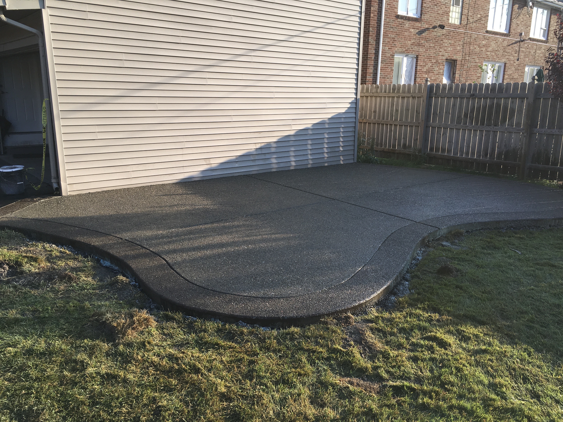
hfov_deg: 61.7
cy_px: 211
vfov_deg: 48.2
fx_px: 472
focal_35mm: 29
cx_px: 282
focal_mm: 4.15
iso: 25
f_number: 2.2
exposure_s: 1/493
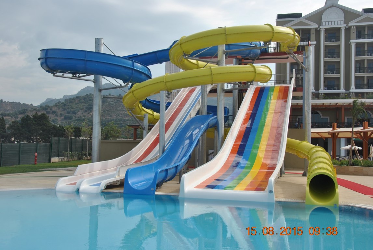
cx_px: 186
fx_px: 420
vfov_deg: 33.1
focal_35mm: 40
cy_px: 125
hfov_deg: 47.9
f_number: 8
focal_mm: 27
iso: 100
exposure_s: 1/250
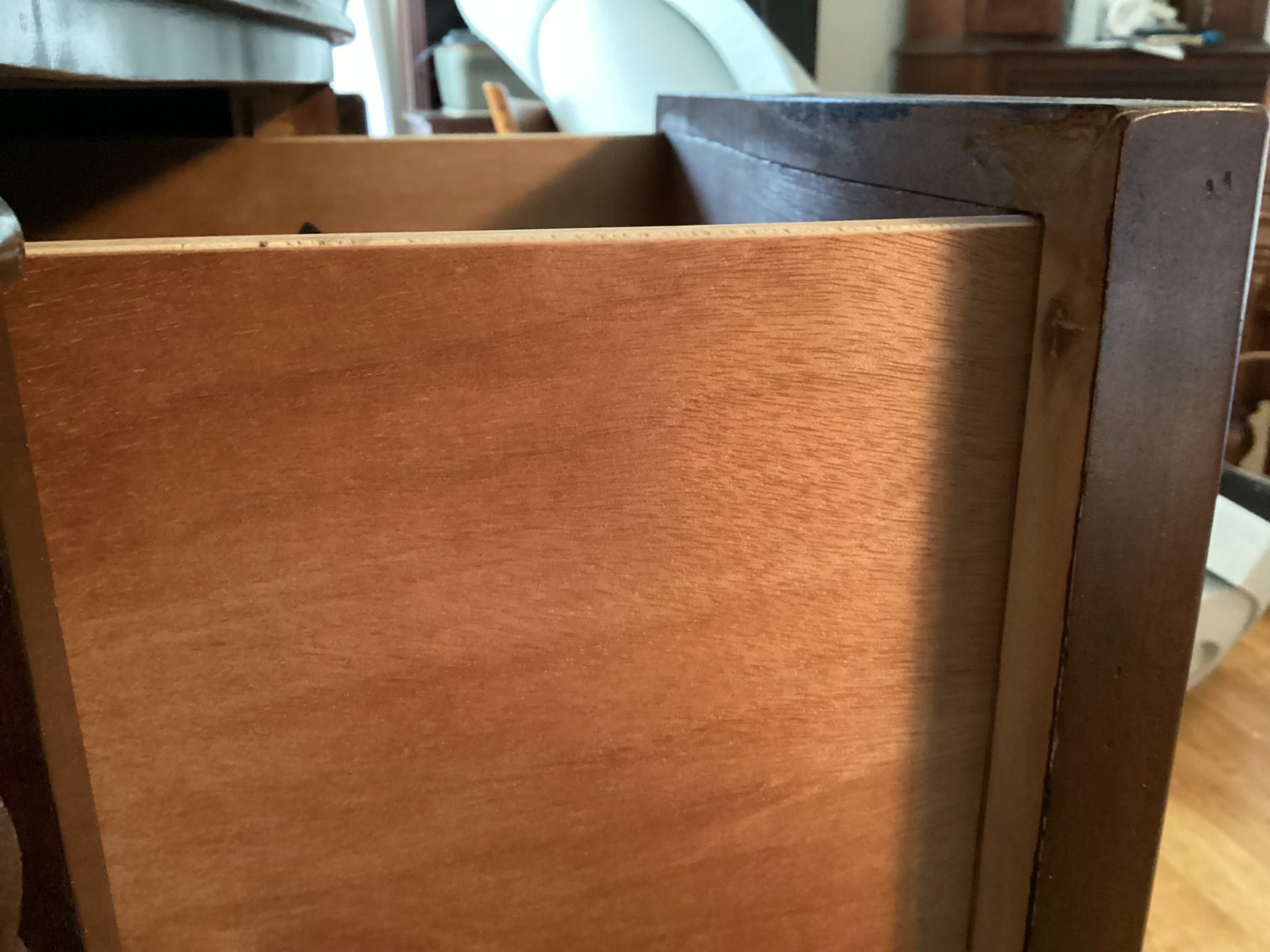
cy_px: 476
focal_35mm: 31
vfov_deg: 45.4
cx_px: 635
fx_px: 1137
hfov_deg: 58.3
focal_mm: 3.3
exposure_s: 1/30
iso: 640
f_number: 2.4
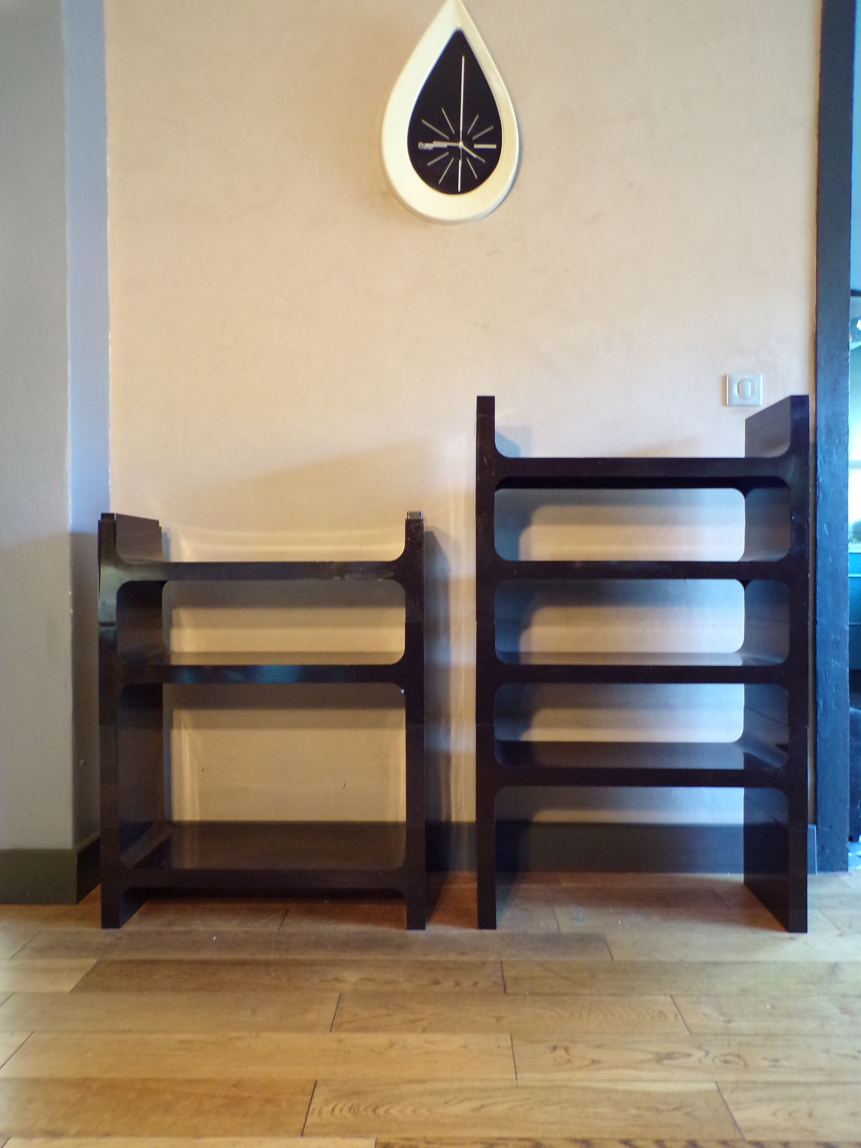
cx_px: 430
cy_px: 574
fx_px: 796
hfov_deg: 56.8
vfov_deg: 71.6
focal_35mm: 24
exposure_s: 1/17
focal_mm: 4.3
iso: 343
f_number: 3
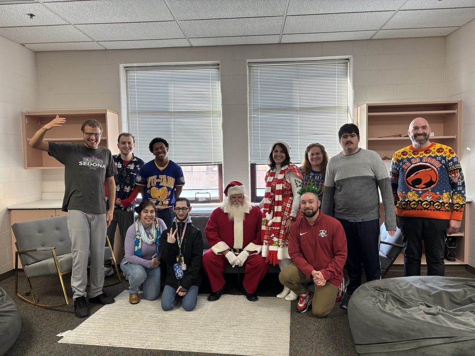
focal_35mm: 26
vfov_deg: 53.1
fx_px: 357
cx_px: 238
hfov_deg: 67.3
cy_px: 178
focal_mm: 5.96
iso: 100
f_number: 1.6
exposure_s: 1/60
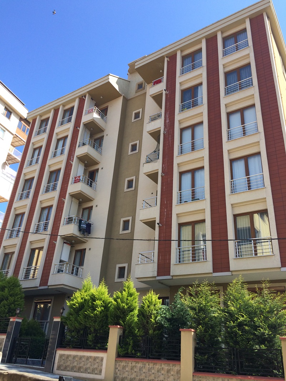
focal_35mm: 30
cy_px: 190
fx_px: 330
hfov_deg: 46.8
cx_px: 143
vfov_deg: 60.0
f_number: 2.2
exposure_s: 1/805
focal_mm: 4.12
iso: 32
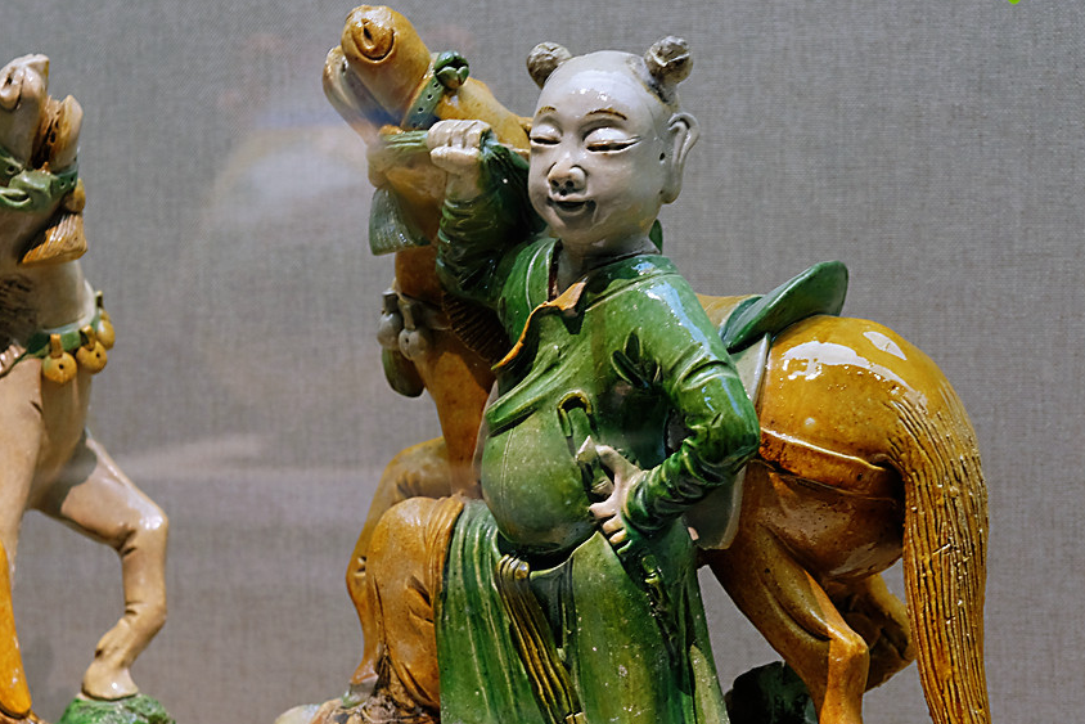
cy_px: 512
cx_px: 279
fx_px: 2894
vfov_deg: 14.2
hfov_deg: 21.1
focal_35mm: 96
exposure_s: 1/9
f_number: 4
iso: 400
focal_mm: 35.8
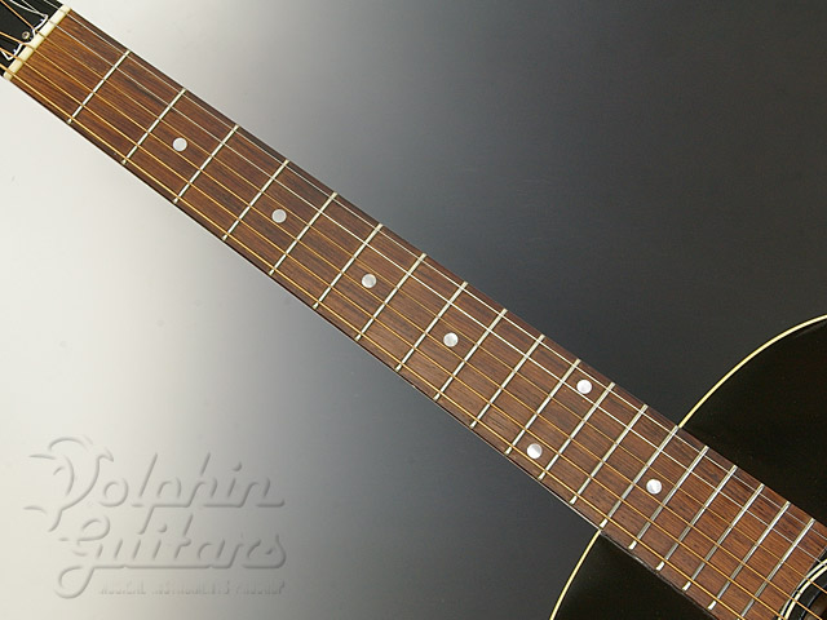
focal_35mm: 79
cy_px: 310
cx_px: 414
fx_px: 1887
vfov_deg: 18.7
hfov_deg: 24.7
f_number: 19
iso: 400
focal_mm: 53
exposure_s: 1.5
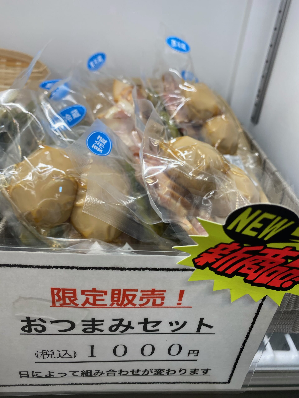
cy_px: 199
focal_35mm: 26
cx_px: 150
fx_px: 299
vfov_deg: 67.3
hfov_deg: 53.1
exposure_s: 1/120
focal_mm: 4.25
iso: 80
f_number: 1.8
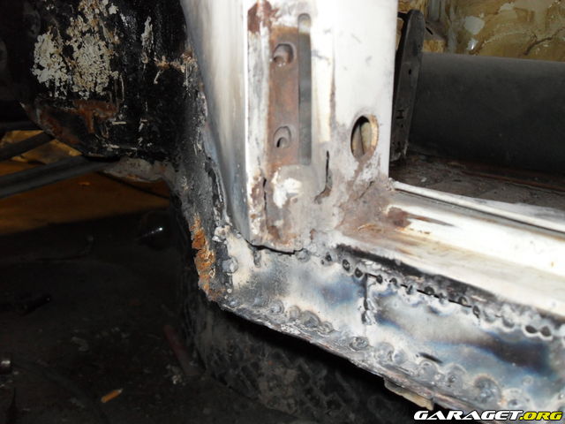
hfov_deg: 52.6
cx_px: 282
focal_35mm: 35
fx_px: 571
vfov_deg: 40.7
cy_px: 212
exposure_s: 1/45
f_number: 2.8
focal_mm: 6.2
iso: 200
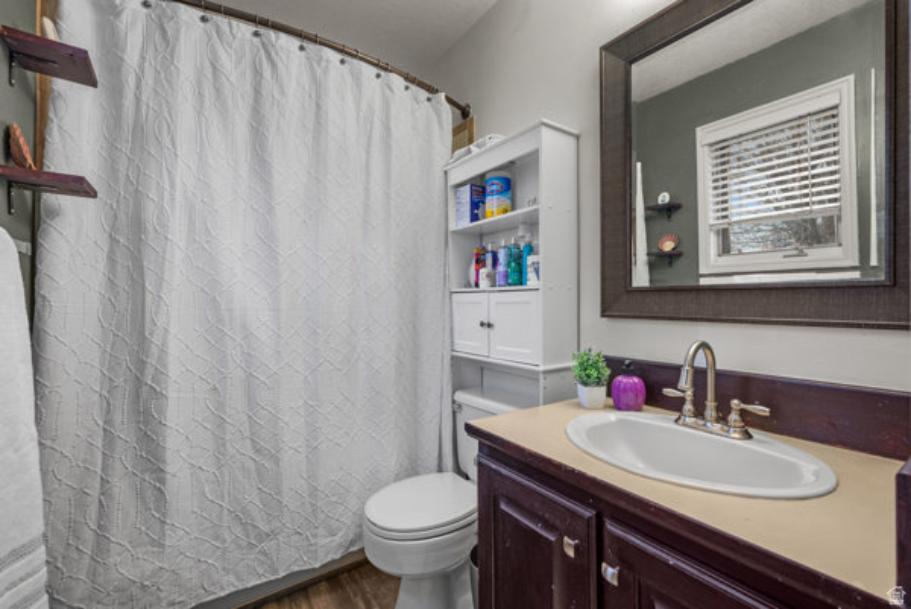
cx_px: 456
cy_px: 304
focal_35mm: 16
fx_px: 393
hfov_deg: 98.5
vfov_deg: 75.6
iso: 500
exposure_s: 1
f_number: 8
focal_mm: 15.5
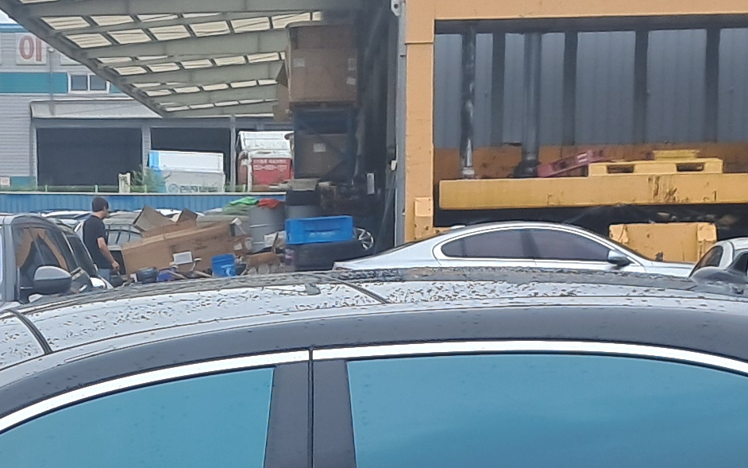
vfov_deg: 10.3
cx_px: 172
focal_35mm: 124
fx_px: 2528
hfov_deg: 16.7
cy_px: 683
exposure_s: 1/420
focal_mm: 4
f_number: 1.8
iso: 50
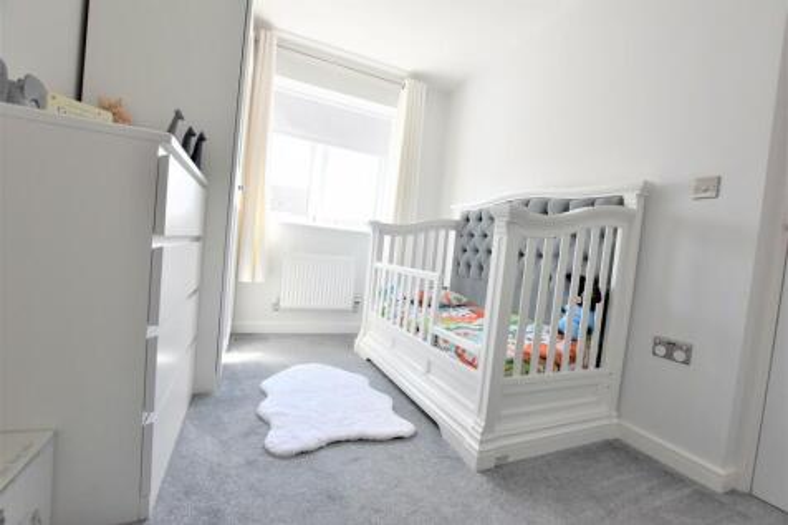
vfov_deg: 77.3
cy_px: 262
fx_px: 328
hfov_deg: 100.4
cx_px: 394
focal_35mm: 15
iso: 360
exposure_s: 1/250
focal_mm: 10
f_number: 5.6
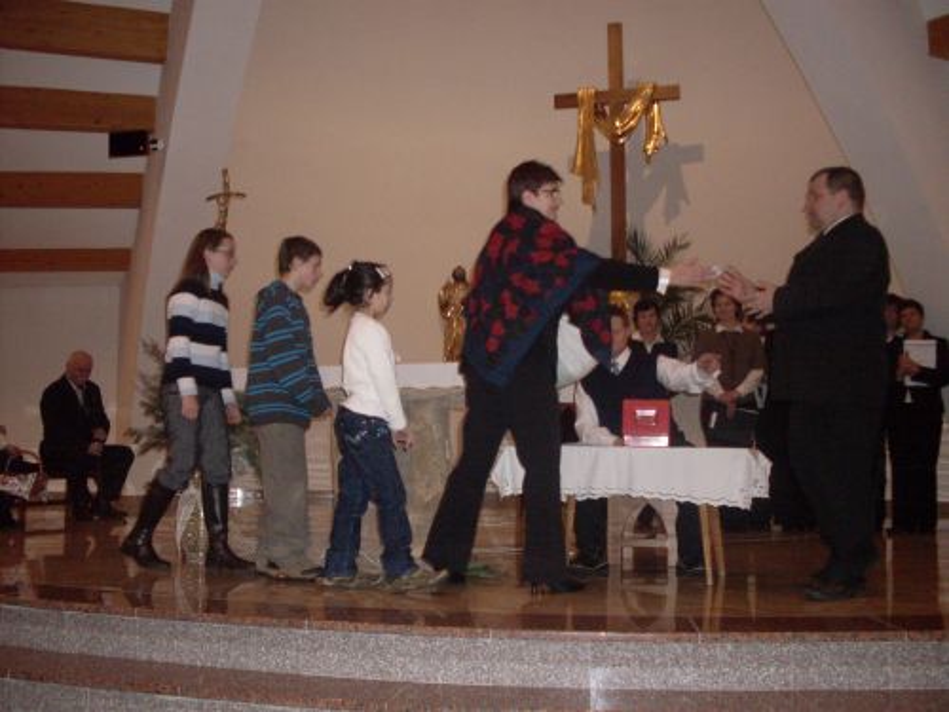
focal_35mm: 38
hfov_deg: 49.0
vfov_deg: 37.7
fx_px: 1042
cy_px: 356
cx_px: 474
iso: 240
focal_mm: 6.3
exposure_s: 1/45
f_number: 2.8
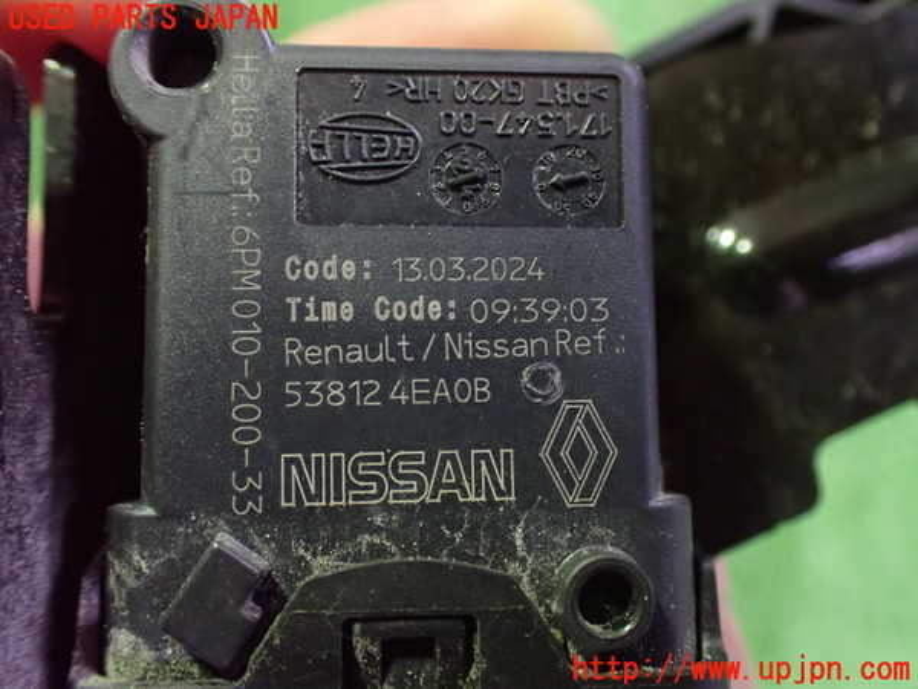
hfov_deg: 51.4
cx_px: 459
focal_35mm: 36
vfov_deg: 39.7
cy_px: 344
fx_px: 955
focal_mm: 6.37
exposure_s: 1/40
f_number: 2.5
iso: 1250
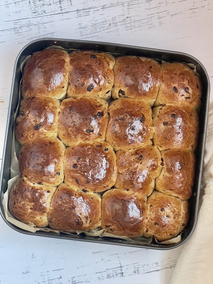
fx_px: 427
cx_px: 106
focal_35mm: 52
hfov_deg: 28.0
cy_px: 142
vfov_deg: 36.8
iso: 500
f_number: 2
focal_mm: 6
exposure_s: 1/60
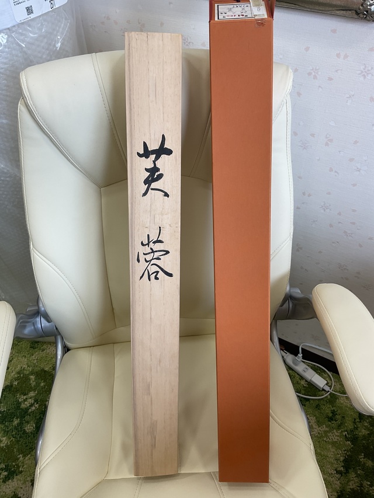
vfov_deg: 61.7
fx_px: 418
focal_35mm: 29
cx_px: 187
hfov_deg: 48.2
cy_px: 249
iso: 32
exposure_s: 1/100
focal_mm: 3
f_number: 1.8
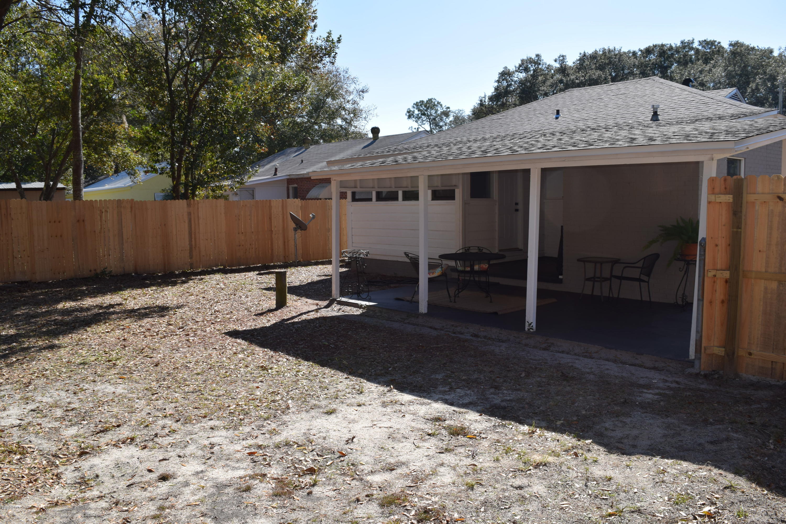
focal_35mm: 27
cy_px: 262
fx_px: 590
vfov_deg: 47.9
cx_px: 393
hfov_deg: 67.4
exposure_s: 1/200
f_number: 9
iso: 100
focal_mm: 18
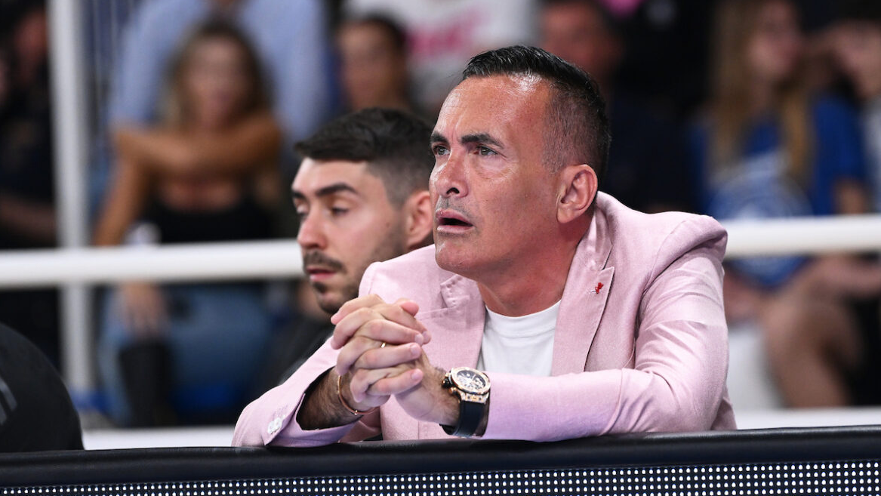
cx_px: 441
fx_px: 4907
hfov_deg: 10.3
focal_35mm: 210
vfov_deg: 5.8
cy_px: 263
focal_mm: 200
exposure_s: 1/1250
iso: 2000
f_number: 3.5
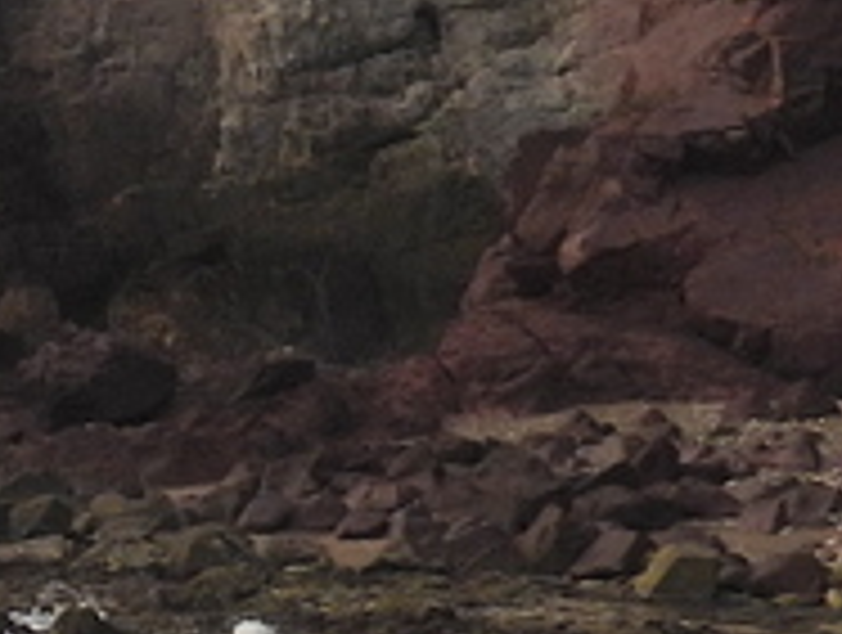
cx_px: -1535
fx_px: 17474
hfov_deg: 2.7
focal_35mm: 717
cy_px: 342
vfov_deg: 2.1
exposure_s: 1/160
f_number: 4
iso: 100
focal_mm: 18.7
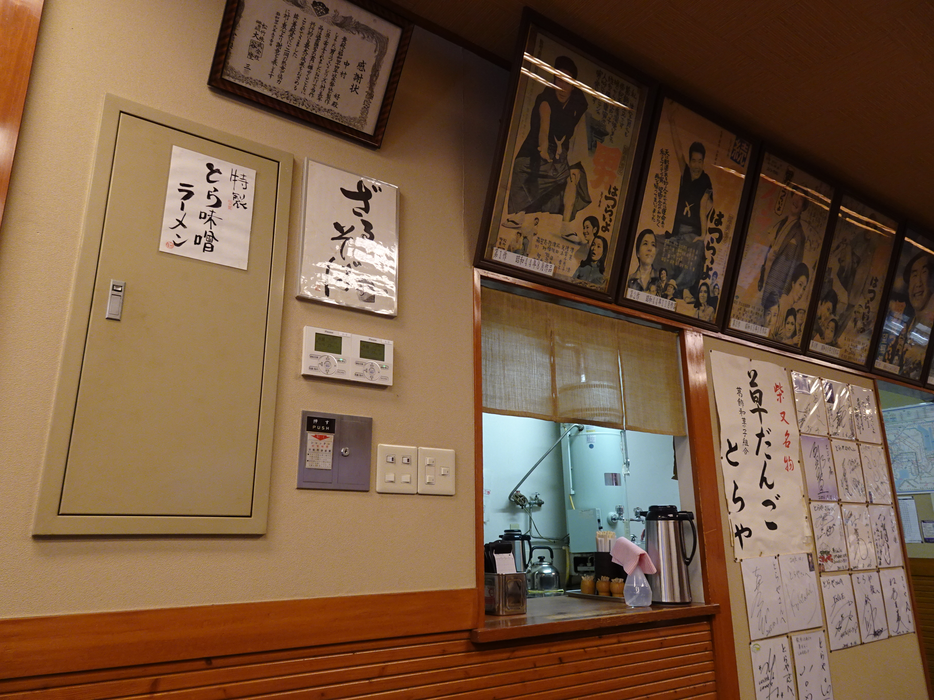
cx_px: 467
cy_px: 350
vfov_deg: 56.8
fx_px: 648
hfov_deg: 71.6
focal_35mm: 24
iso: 200
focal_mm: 4.25
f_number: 3.5
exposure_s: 1/13
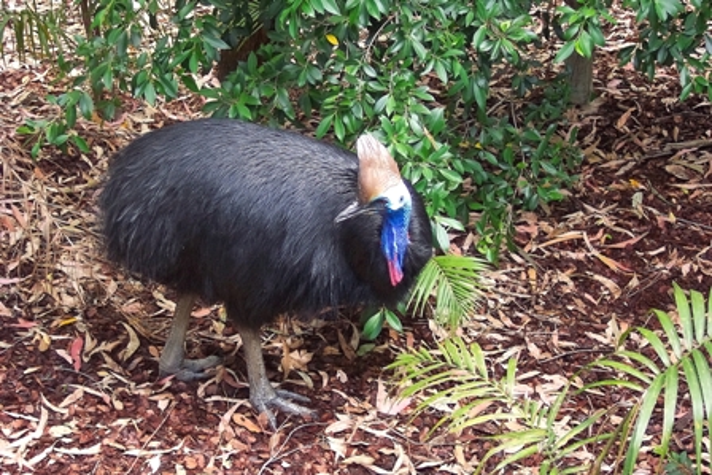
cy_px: 238
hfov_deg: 31.9
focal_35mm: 63
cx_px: 356
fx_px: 1246
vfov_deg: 21.6
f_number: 3.4
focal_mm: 13.3
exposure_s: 1/45
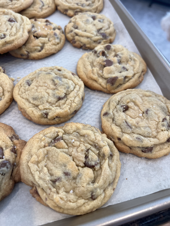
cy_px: 113
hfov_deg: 53.1
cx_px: 85
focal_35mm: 26
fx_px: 170
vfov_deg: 67.3
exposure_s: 1/60
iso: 100
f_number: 1.5
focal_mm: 5.7
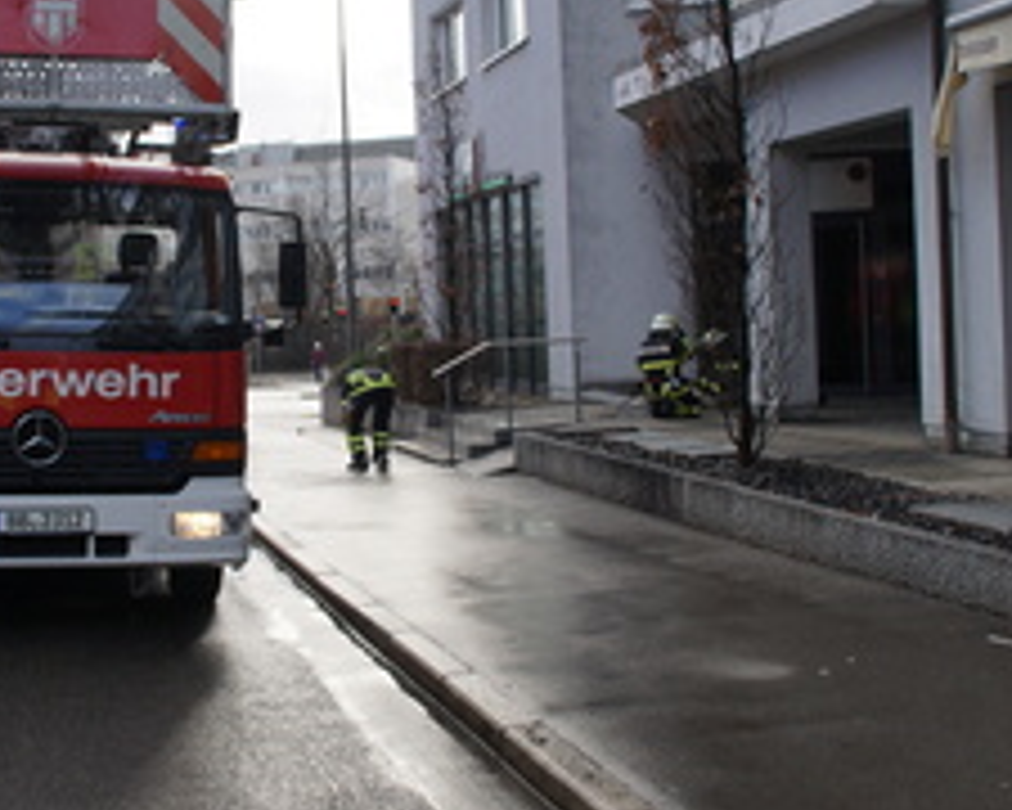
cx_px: 337
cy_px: 302
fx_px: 1348
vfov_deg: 33.3
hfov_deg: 40.6
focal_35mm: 45
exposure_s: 1/320
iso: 100
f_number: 5.6
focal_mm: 18
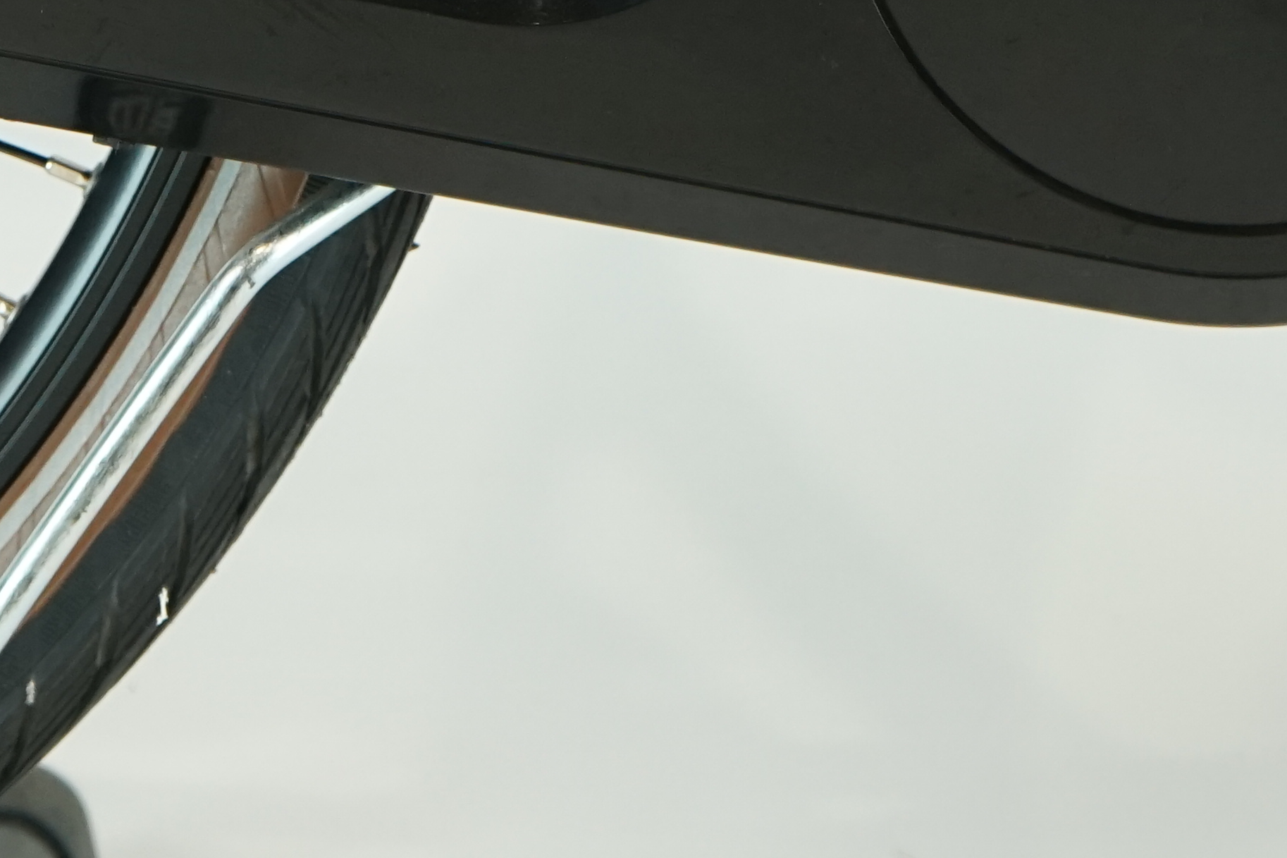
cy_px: -345
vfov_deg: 6.6
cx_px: 290
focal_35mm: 207
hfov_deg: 9.9
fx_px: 7399
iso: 1250
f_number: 5.6
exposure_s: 1/200
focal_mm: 63
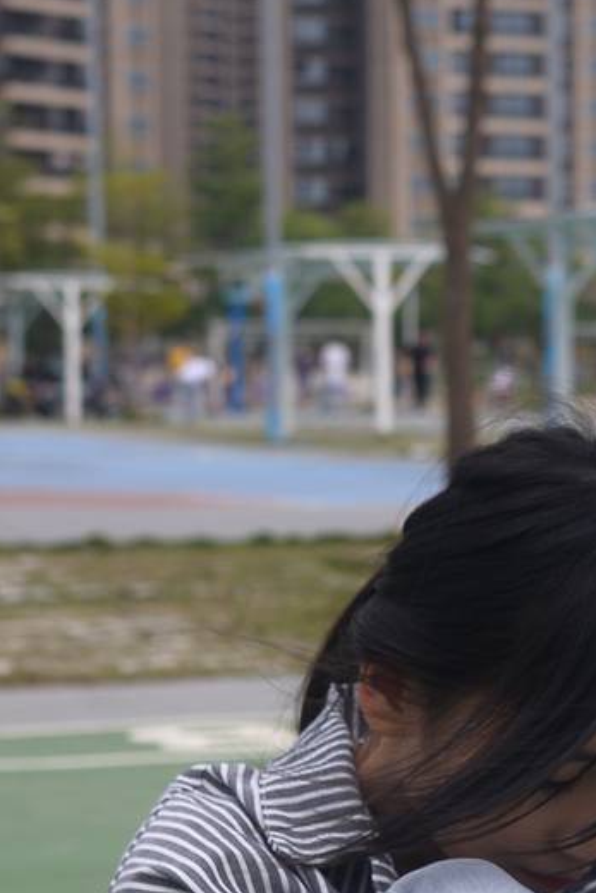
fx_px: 3251
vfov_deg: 15.6
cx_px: 812
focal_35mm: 131
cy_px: 700
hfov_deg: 10.2
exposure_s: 1/800
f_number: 5.6
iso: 100
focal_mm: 35
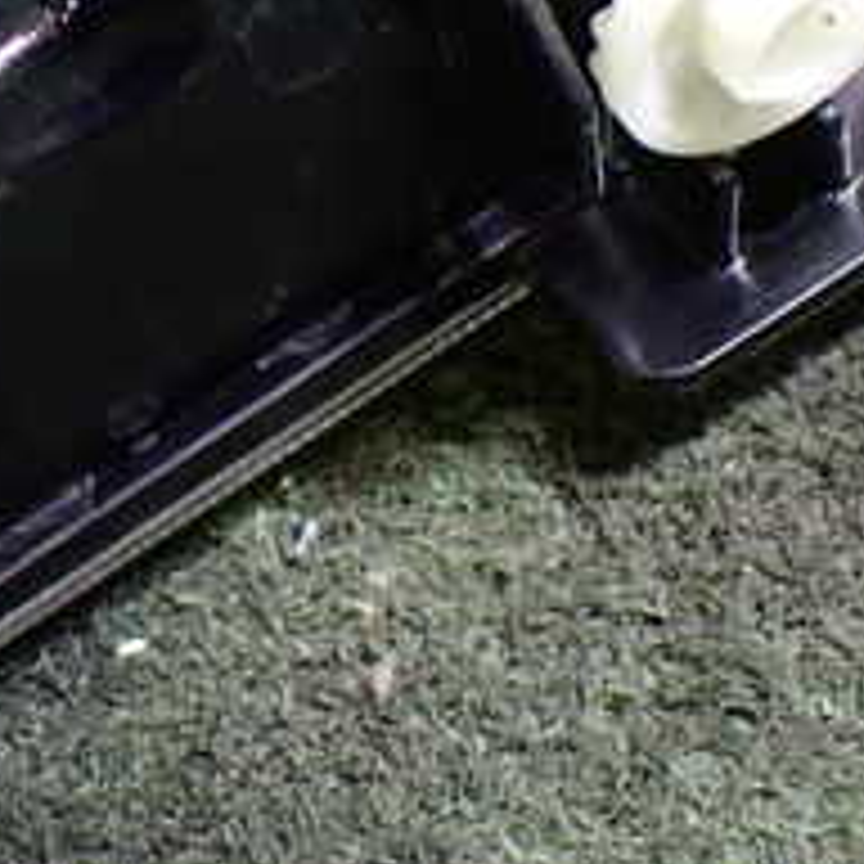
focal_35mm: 83
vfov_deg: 20.8
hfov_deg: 20.2
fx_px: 2344
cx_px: -18
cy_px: 252
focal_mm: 5.4
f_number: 2.3
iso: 800
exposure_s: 1/40
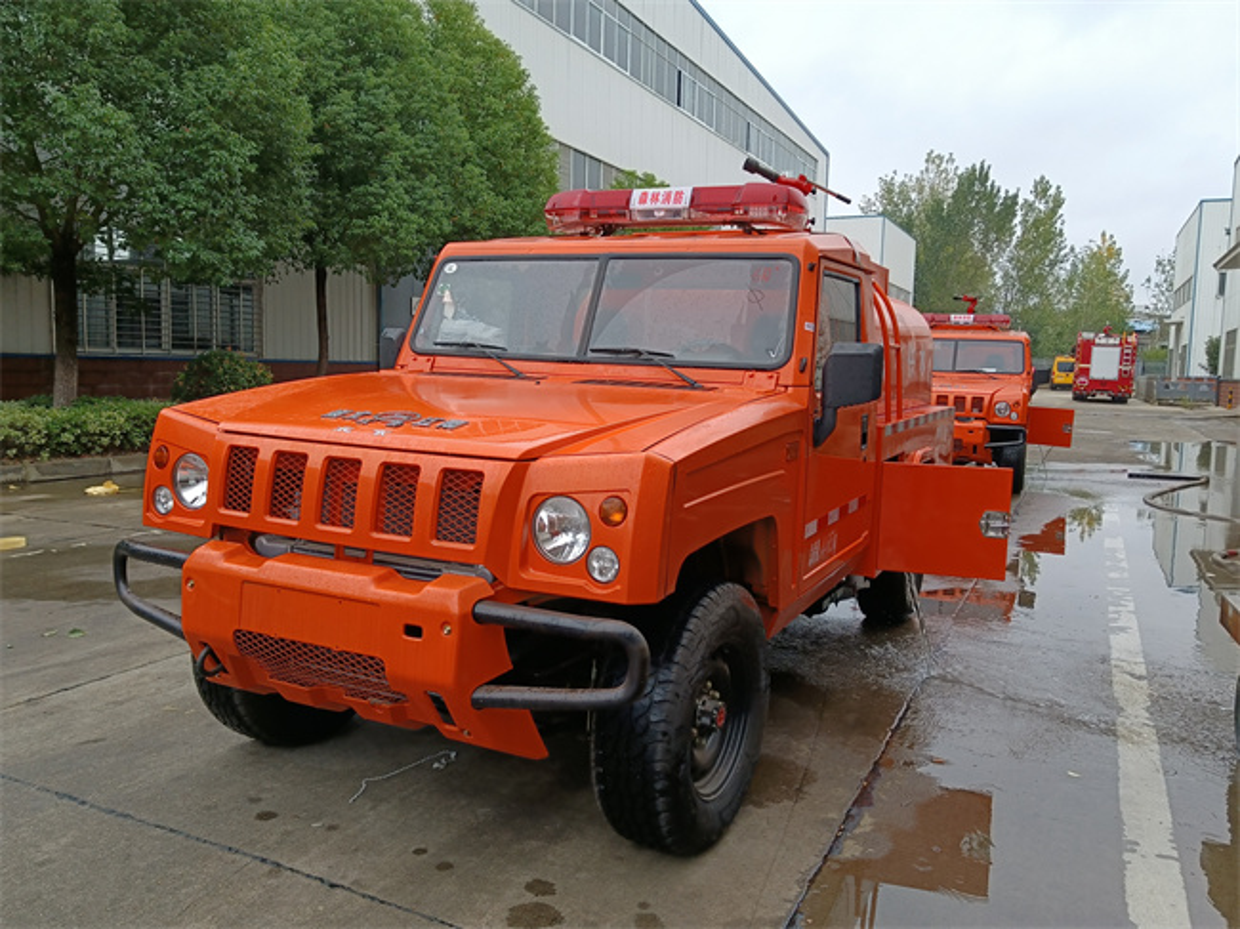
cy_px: 464
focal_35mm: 27
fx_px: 967
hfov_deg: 65.3
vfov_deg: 51.3
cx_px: 620
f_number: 1.9
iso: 100
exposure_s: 1/191
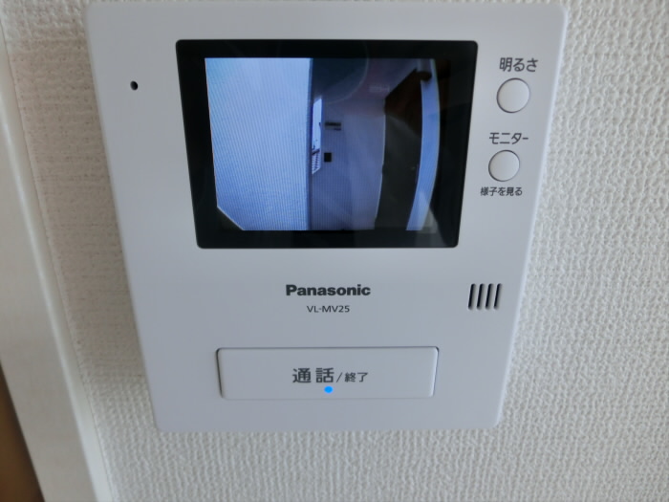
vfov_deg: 56.8
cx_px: 334
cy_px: 251
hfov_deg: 71.6
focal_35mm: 24
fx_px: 464
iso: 80
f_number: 3
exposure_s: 1/160
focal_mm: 4.24
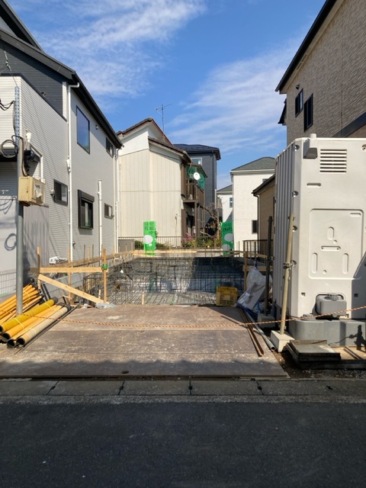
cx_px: 183
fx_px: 395
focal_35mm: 28
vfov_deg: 63.4
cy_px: 244
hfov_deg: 49.7
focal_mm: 3.99
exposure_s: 1/2703
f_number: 1.8
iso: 25
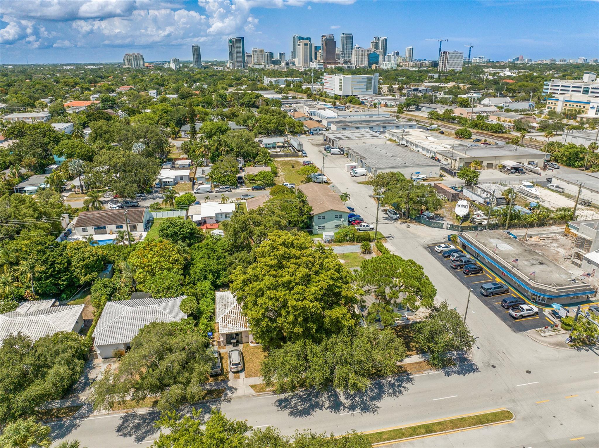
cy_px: 224
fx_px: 415
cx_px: 300
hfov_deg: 71.6
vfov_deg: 56.8
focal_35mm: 24
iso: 100
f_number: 2.8
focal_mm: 12.29
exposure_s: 1/640
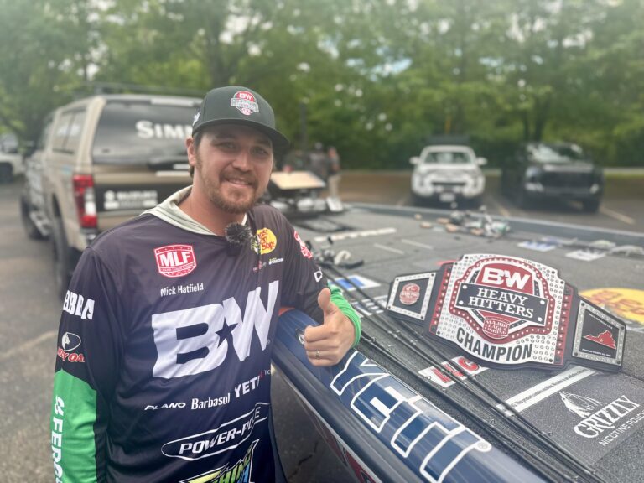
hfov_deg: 71.6
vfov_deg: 56.8
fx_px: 446
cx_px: 322
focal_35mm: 24
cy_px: 242
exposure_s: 1/718
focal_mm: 6.86
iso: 80
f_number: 1.78
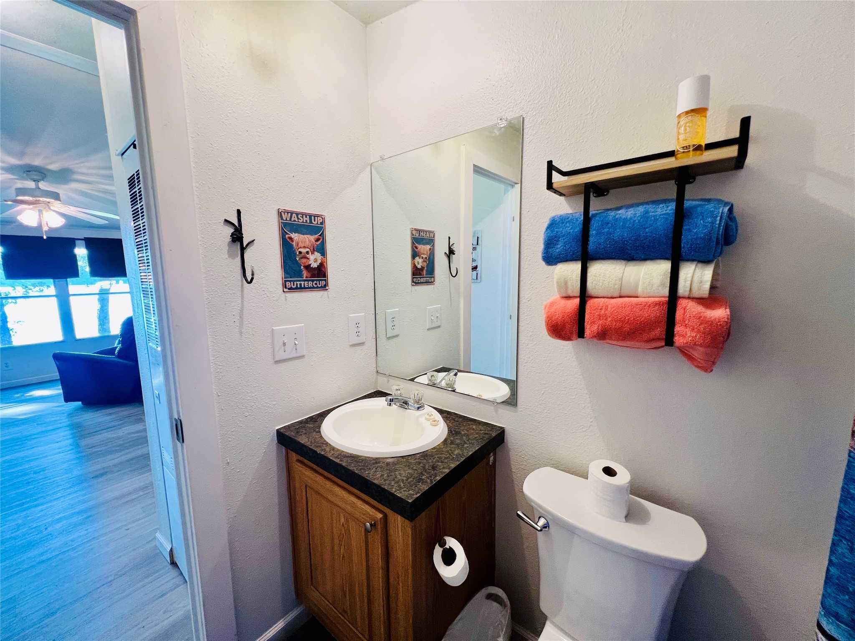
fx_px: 321
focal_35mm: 13
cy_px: 320
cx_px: 428
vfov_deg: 89.9
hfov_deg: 106.2
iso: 125
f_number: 1.8
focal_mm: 1.57
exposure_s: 1/60
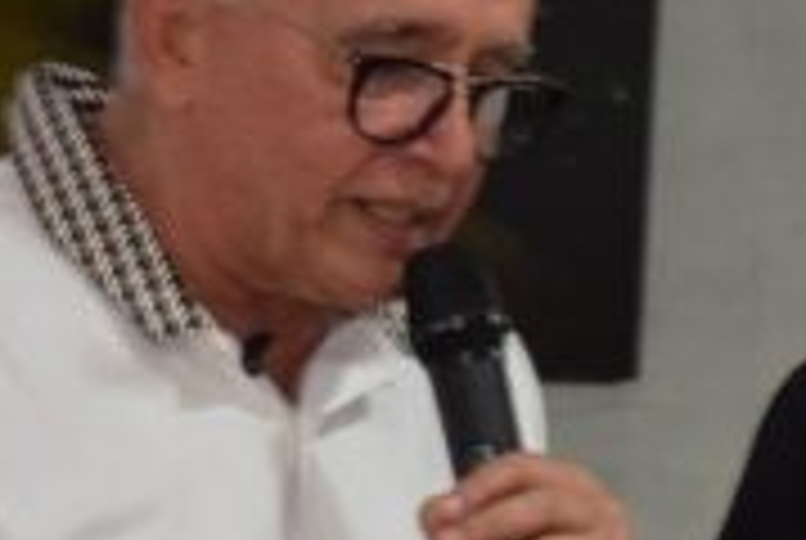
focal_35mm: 652
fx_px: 14623
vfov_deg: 2.1
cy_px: 529
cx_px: 914
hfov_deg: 3.2
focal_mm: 105
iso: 900
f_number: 5.6
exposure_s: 1/60
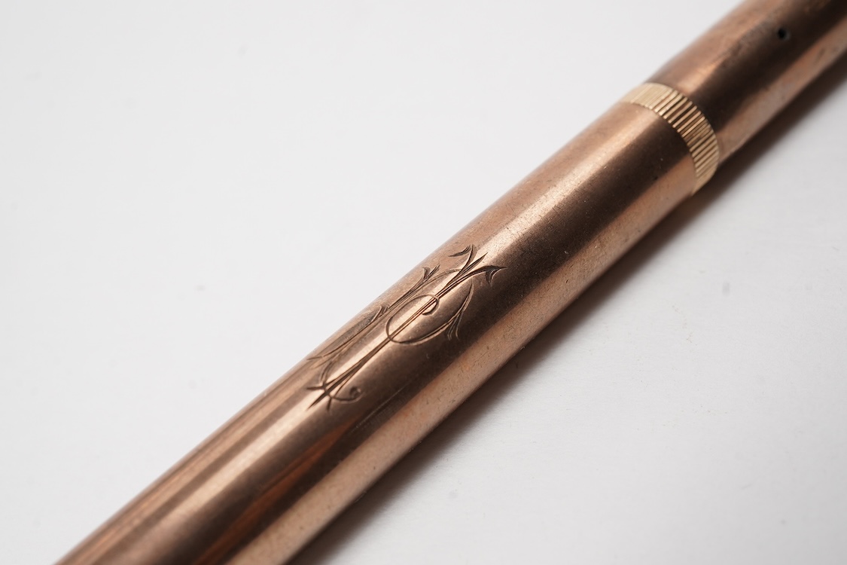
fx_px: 1059
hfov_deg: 43.6
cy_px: 282
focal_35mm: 45
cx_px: 424
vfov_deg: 29.9
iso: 400
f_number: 20
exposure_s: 1/100
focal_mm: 30
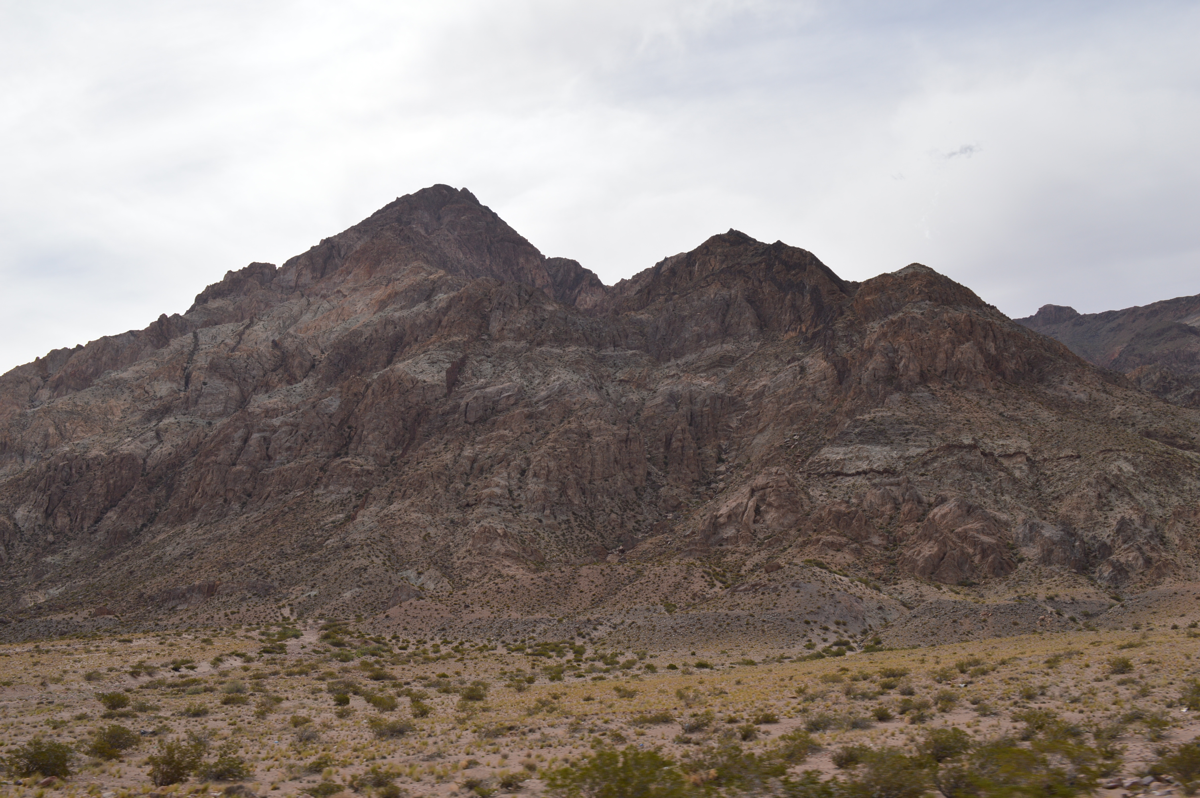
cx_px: 600
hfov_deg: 53.2
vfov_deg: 36.8
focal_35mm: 36
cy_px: 399
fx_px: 1199
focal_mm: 24
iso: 100
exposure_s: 1/320
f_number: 9
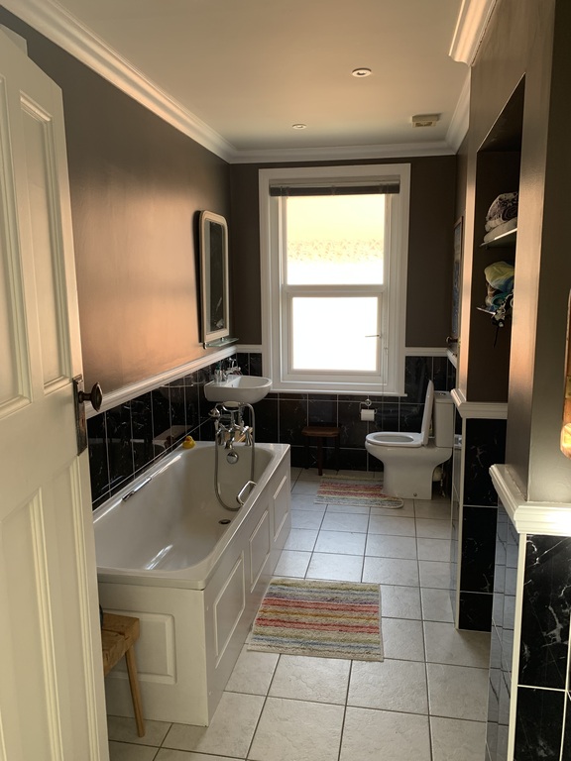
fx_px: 572
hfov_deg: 53.1
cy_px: 380
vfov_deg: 67.3
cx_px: 286
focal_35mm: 26
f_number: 1.8
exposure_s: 1/121
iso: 64
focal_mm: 4.25
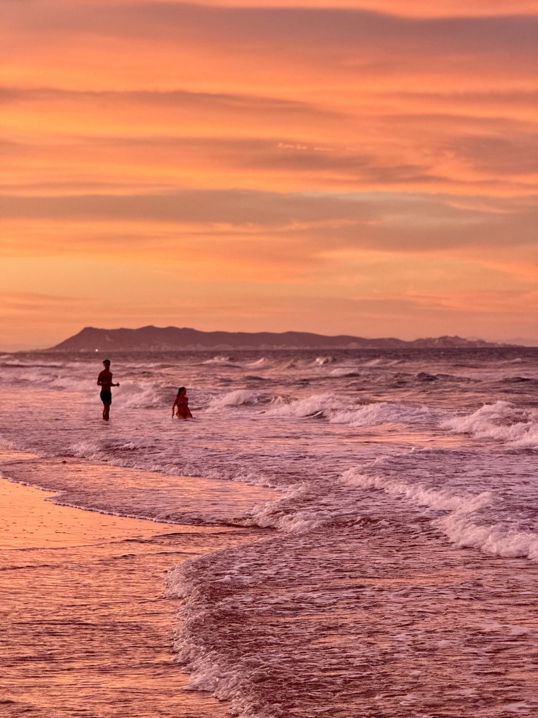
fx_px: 2487
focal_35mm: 120
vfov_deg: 16.4
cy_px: 359
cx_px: 269
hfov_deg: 12.3
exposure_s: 1/99
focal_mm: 15.66
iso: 250
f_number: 2.8
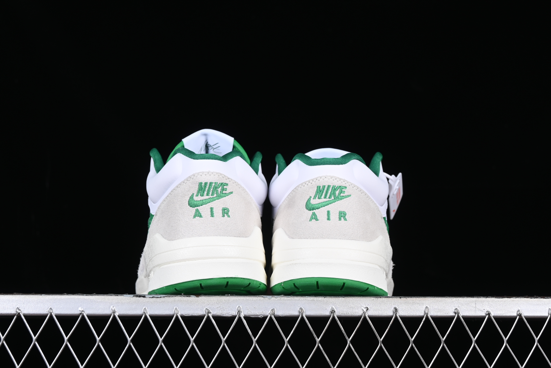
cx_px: 276
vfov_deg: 18.2
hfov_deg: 27.0
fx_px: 1148
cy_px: 184
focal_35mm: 75
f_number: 8
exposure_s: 1/100
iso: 160
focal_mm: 50
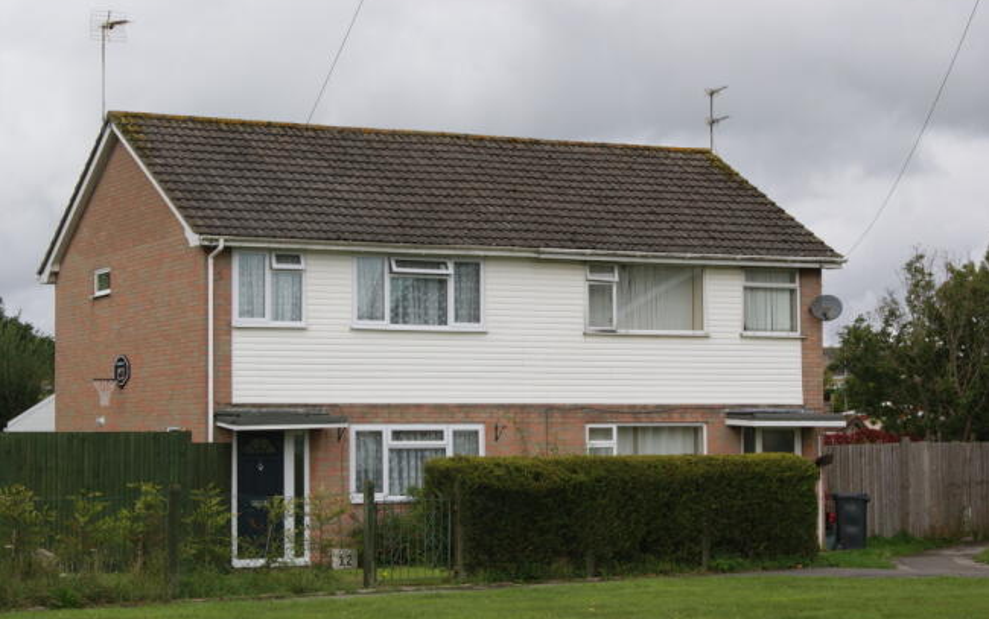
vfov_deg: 15.5
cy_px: 322
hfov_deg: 24.5
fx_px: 2279
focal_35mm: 85
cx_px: 495
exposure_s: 1/160
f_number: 10
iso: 100
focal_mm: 55
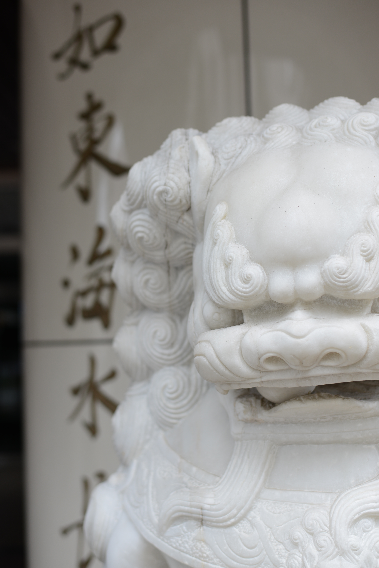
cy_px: 284
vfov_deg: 39.6
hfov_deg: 27.0
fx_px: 789
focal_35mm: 50
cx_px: 190
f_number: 2.8
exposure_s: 1/100
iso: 100
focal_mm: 50
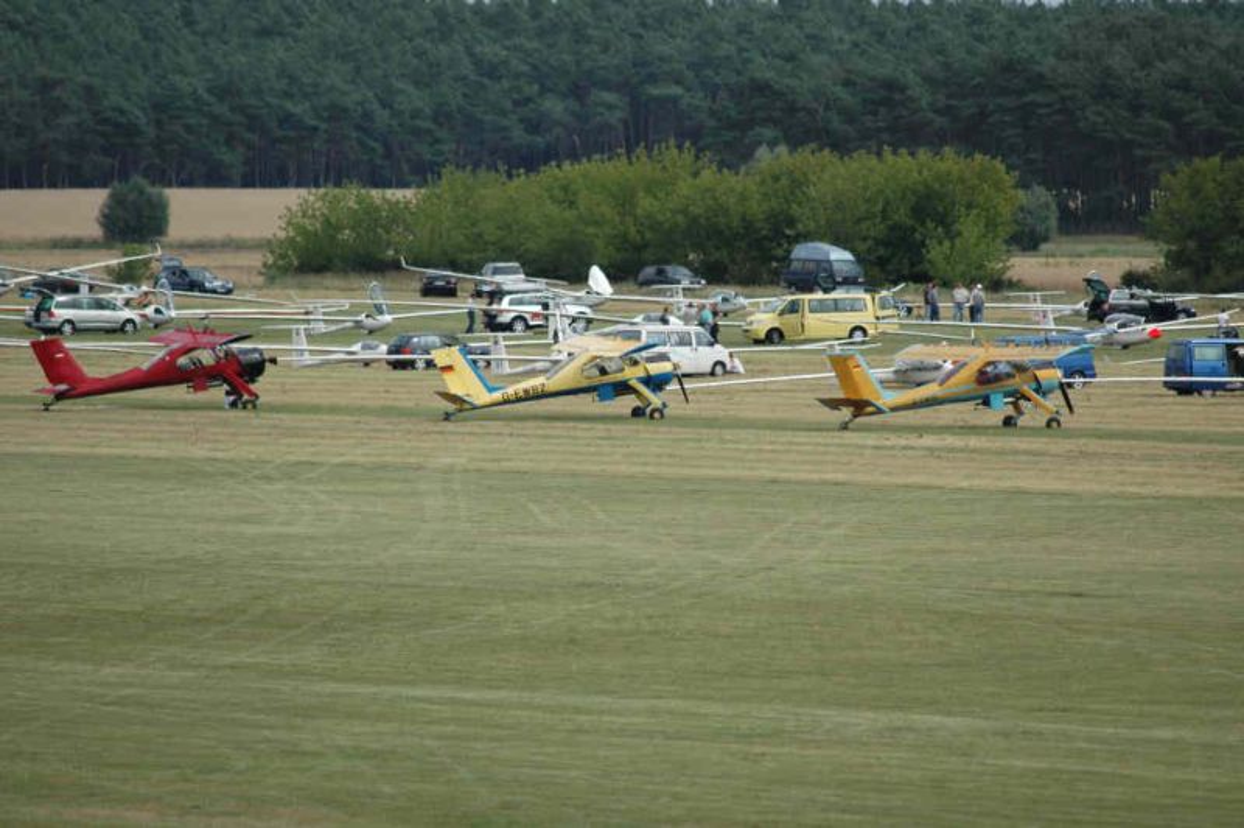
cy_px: 414
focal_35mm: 450
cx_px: 622
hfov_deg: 4.6
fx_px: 15537
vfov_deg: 3.0
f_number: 4
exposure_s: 1/1600
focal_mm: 300
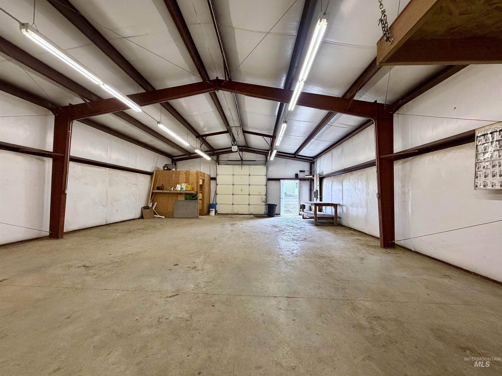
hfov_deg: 102.1
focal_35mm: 14
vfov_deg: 85.7
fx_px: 203
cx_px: 251
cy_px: 188
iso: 320
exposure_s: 1/60
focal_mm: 2.22
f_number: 2.2
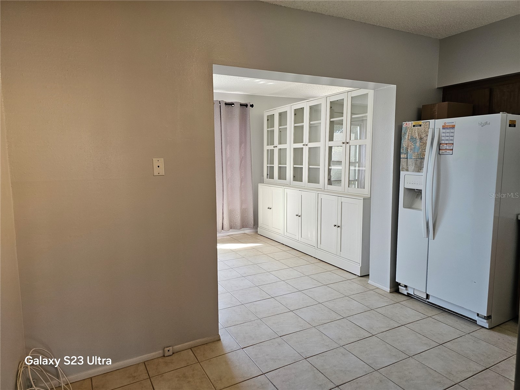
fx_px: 346
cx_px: 260
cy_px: 195
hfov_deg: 73.9
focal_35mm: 23
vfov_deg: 58.9
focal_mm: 6.3
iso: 160
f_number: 1.7
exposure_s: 1/120
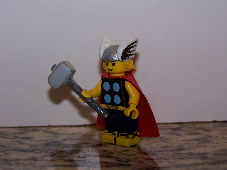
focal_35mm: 82
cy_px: 85
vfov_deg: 18.0
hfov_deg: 23.8
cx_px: 114
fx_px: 538
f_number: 3.2
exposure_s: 1/80
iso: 80
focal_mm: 13.7
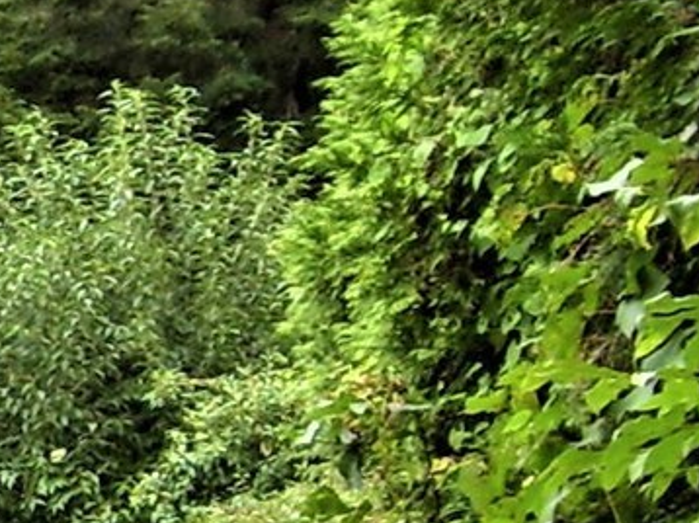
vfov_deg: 14.0
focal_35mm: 103
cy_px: 601
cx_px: 18
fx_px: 2078
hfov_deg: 18.6
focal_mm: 6
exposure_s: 1/250
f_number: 2.7
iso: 80
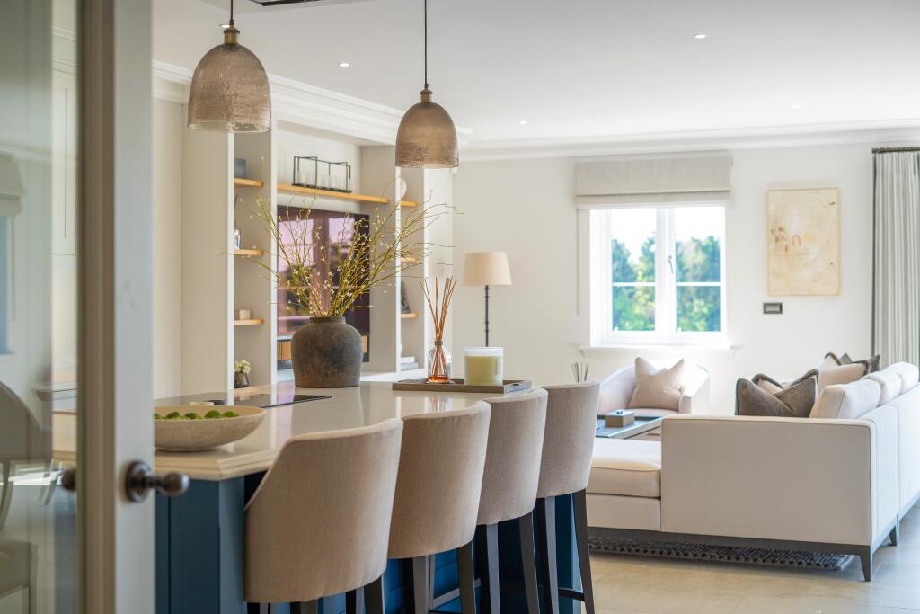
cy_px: 307
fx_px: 1278
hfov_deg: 39.6
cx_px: 460
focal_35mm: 50
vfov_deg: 27.0
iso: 100
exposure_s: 1/40
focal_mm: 50
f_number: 3.2
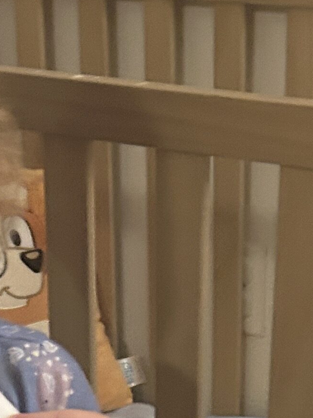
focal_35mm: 120
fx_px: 1447
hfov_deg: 12.3
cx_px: 161
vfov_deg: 14.6
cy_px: 722
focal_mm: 5.7
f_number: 1.5
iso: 500
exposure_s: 1/40
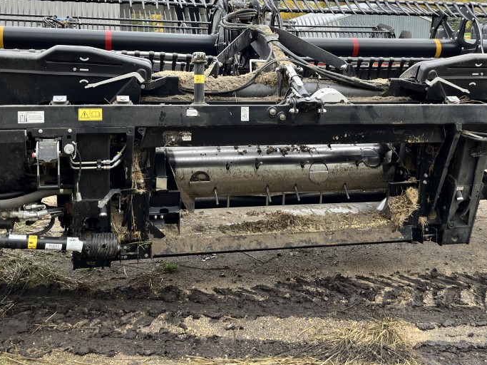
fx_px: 549
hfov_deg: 47.8
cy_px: 112
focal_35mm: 39
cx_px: 223
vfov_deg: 36.3
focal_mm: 5.1
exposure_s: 1/440
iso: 50
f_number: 1.6
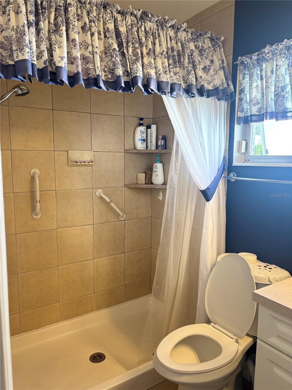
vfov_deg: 67.3
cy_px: 195
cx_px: 146
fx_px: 292
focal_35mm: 26
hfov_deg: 53.1
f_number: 1.6
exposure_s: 1/95
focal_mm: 5.96
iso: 125
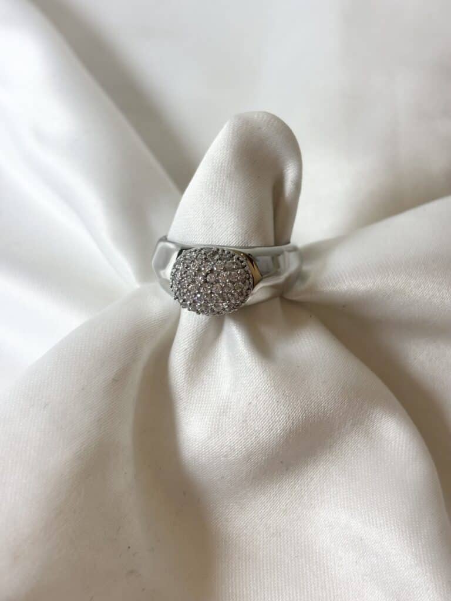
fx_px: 903
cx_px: 226
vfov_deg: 36.8
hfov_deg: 28.0
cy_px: 300
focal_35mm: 52
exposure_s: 1/180
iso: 32
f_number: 1.6
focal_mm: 5.96
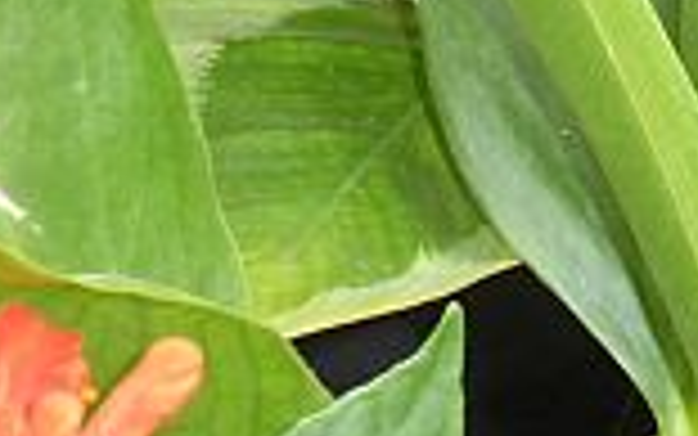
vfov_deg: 2.4
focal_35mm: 543
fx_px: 10333
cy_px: 45
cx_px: 802
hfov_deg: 3.9
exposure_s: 1/60
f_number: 5.2
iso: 400
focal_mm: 22.3
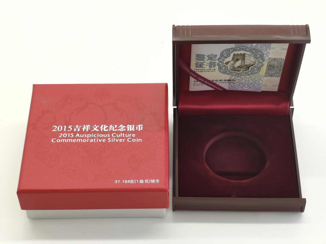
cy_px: 122
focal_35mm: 81
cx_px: 163
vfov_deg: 18.2
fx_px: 763
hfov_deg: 24.1
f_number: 16
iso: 160
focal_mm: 7.48
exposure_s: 1/50
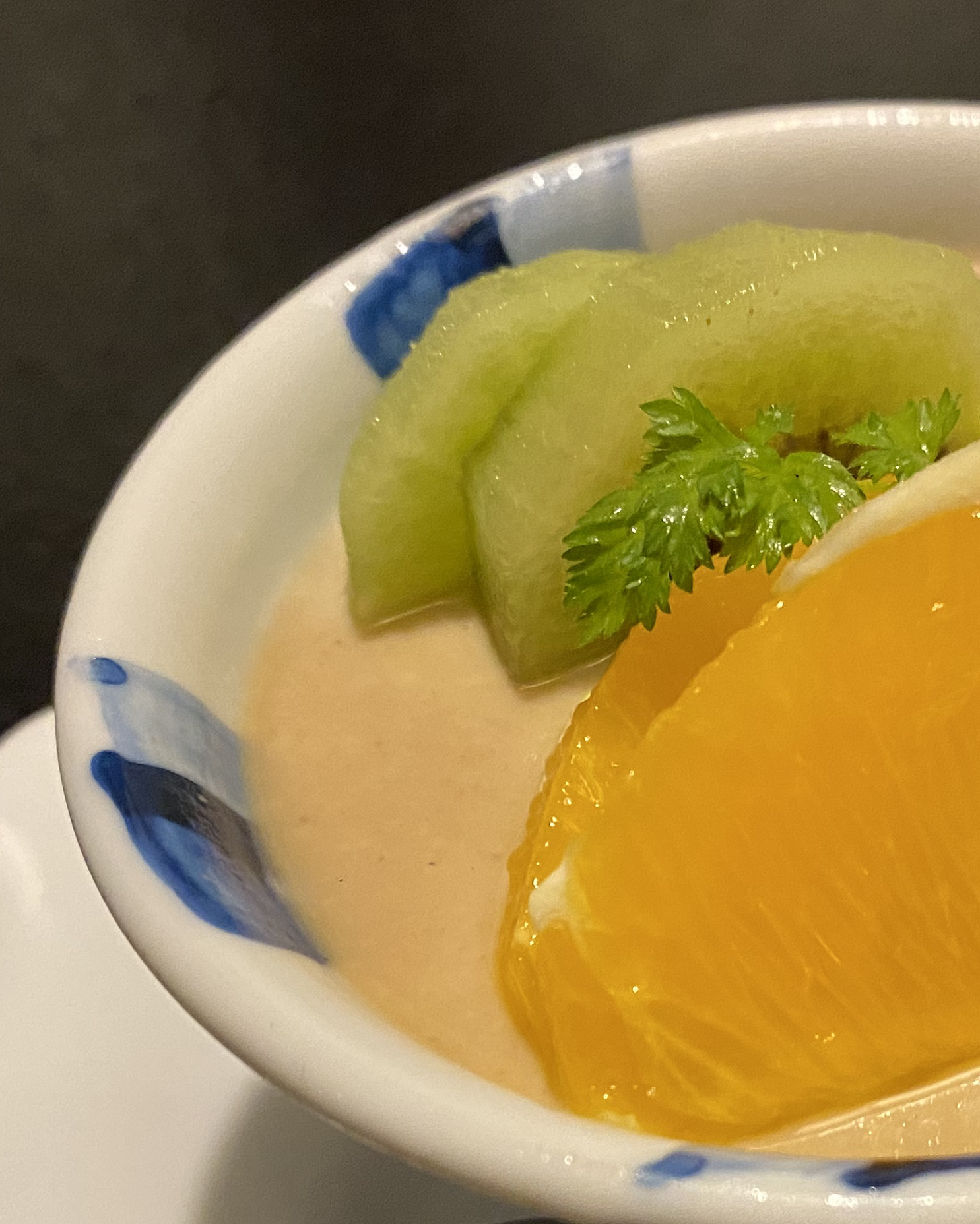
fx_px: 1921
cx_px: 996
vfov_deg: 34.3
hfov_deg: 26.9
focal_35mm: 53
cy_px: 974
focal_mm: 4.25
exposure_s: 1/60
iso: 320
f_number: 1.8
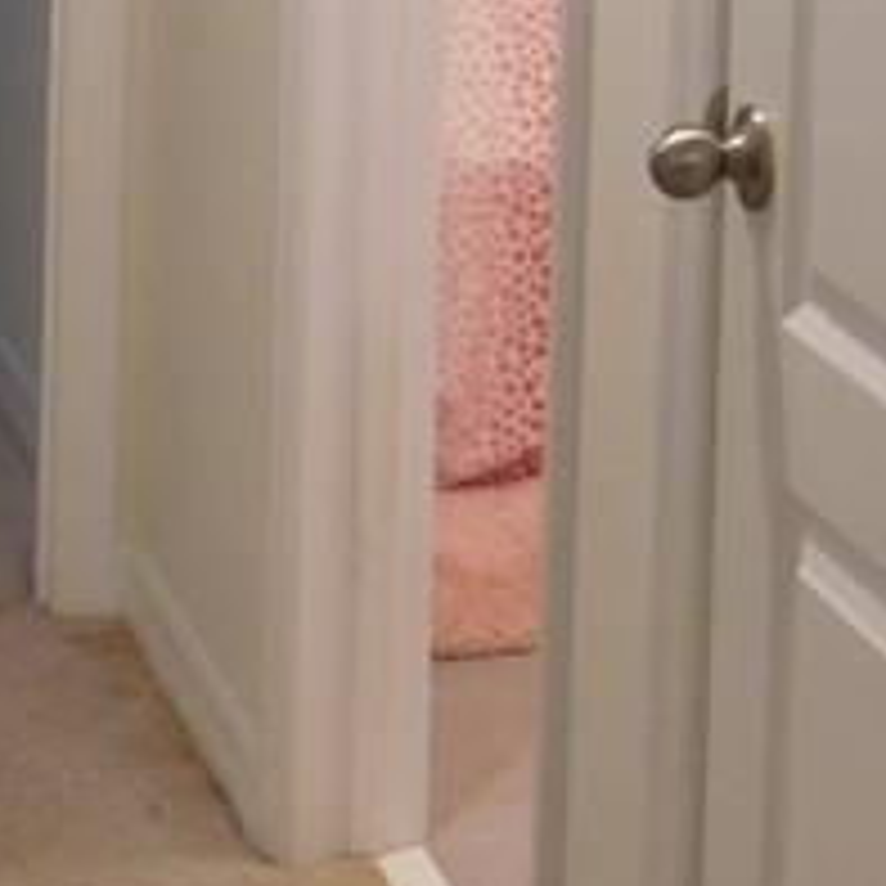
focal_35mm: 138
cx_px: 1178
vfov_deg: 12.1
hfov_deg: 12.2
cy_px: -382
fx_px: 3996
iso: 280
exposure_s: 1/30
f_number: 3.2
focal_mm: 5.3
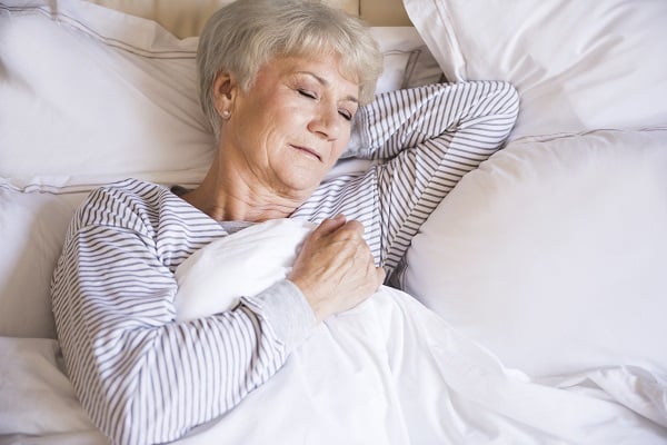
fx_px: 963
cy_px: 222
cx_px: 334
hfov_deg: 38.2
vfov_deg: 26.0
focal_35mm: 52
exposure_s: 1/80
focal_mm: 52
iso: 200
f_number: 2.8
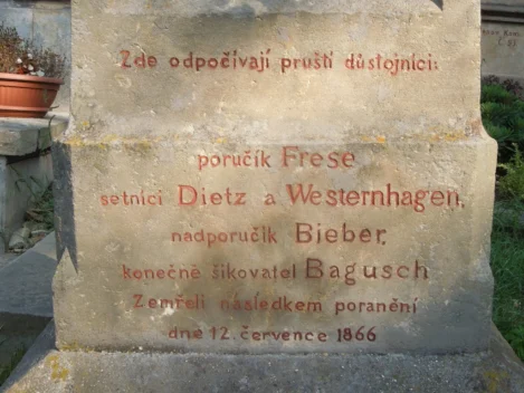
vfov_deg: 30.3
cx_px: 262
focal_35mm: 48
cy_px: 196
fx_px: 727
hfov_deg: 39.6
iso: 400
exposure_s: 1/1000
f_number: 4
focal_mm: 8.7
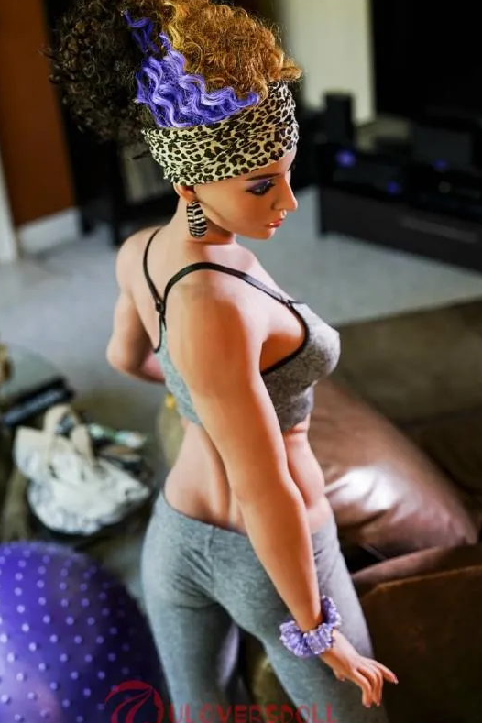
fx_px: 1145
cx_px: 219
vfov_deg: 35.0
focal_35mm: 57
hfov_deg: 23.8
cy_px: 334
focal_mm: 50
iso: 800
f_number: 2.5
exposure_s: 1/100
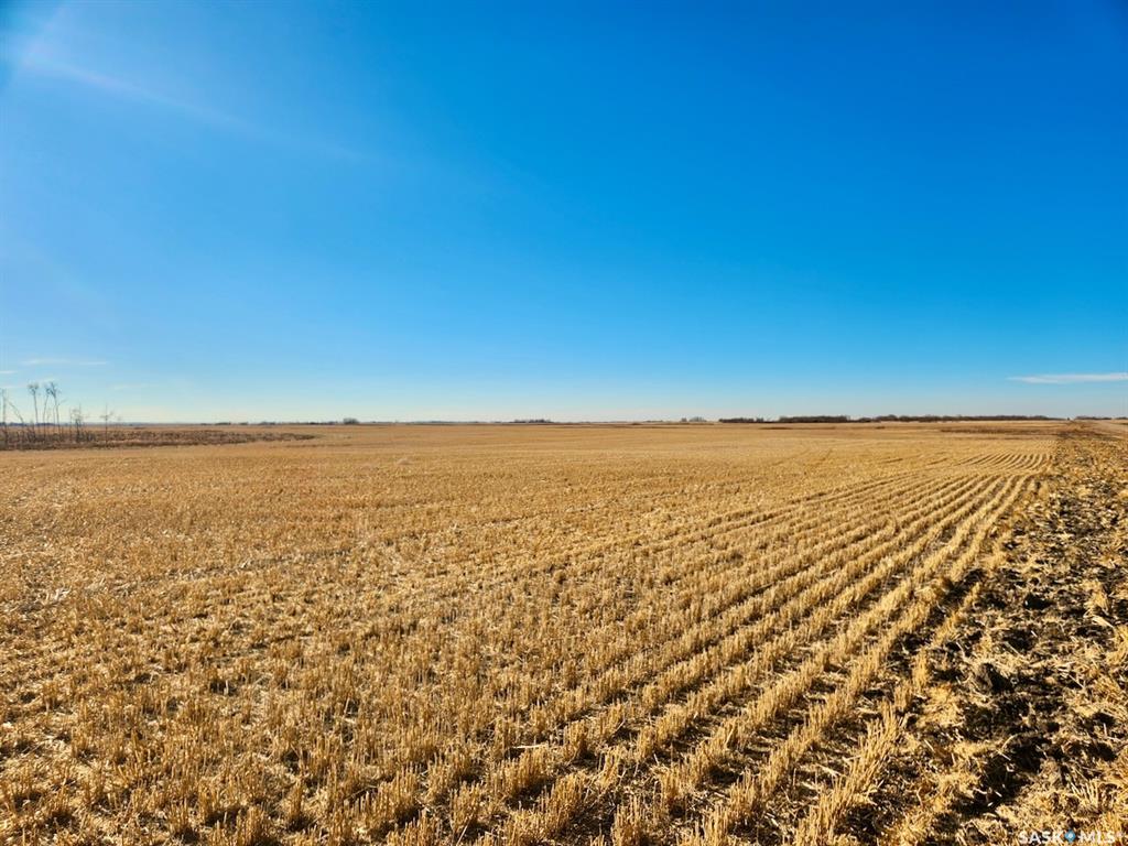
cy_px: 423
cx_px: 564
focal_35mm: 23
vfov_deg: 58.9
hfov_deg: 73.9
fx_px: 749
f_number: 1.8
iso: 20
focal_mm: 5.4
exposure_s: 1/2397
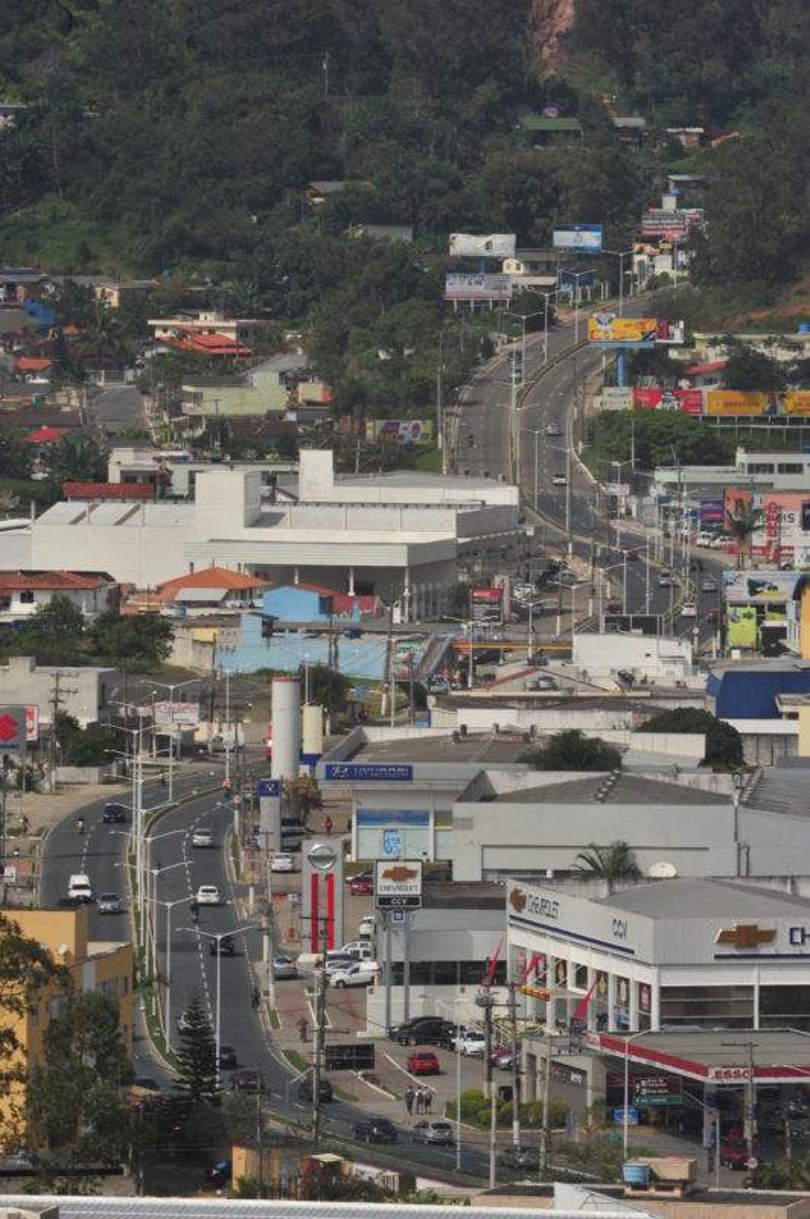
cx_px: 405
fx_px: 6085
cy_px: 610
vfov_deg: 11.4
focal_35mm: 180
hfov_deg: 7.6
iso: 200
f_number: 13
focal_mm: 180
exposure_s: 1/200
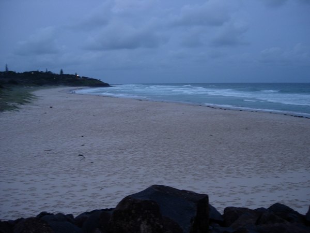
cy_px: 116
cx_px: 155
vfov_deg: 37.7
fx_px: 340
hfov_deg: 49.0
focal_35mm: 38
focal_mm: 7.8
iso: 79
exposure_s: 1/9.5
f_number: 2.8
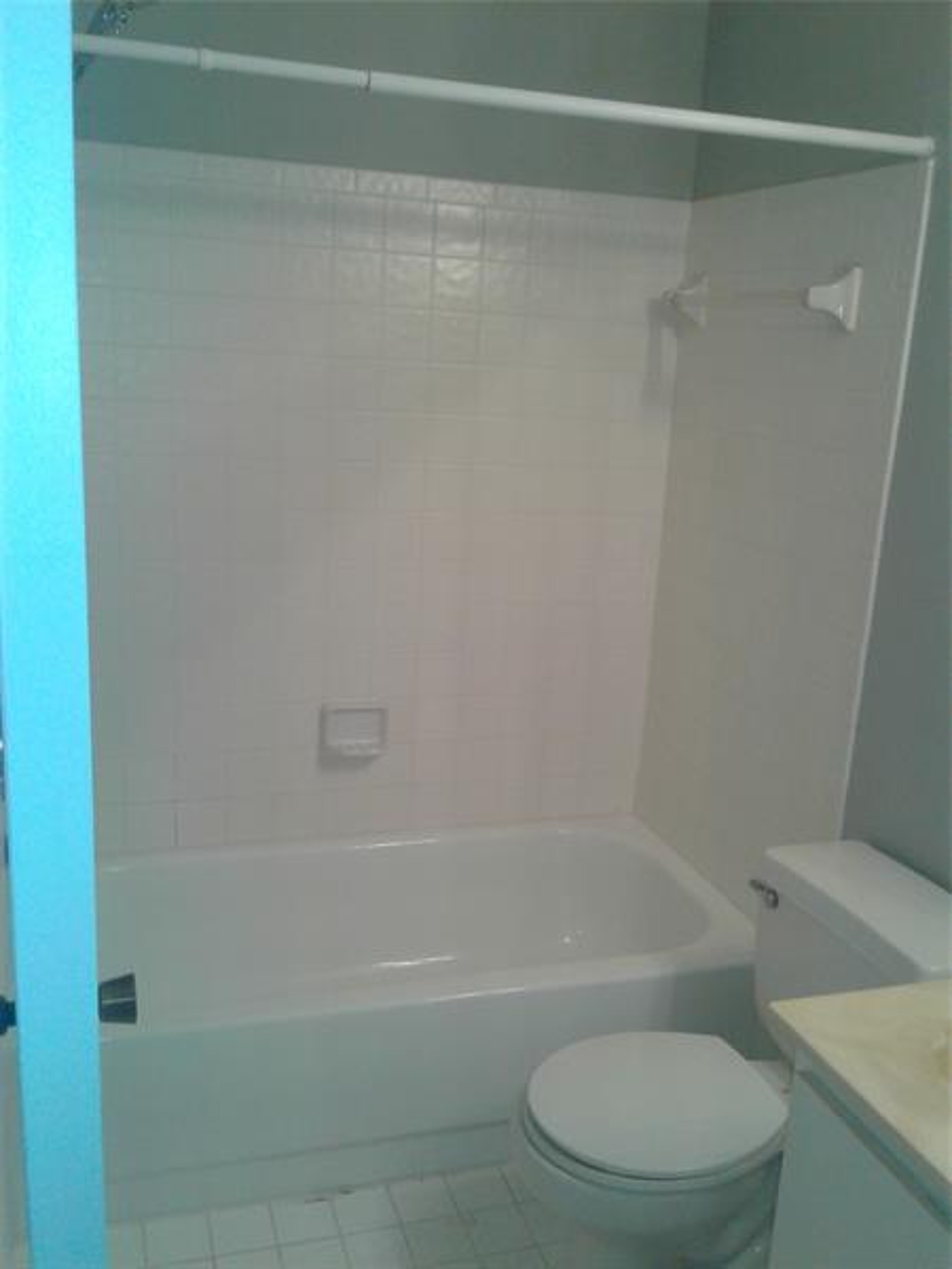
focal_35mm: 33
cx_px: 476
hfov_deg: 42.9
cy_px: 634
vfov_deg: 55.4
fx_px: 1210
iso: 50
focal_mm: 3.3
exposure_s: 1/33
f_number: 2.2
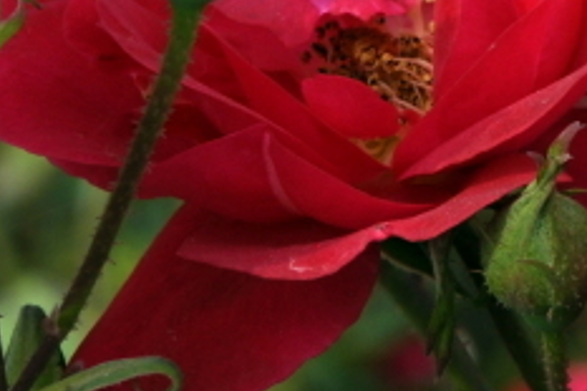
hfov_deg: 5.7
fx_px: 5901
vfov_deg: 3.8
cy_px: 0
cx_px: 461
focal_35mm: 362
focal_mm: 55
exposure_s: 1/250
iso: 200
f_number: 8
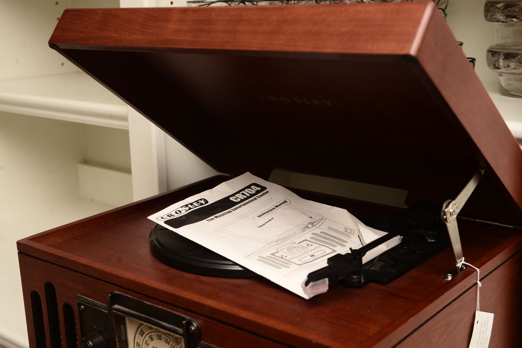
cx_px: 261
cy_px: 174
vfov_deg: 27.0
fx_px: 725
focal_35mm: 50
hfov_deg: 39.6
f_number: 8
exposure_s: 1/80
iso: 2000
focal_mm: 50
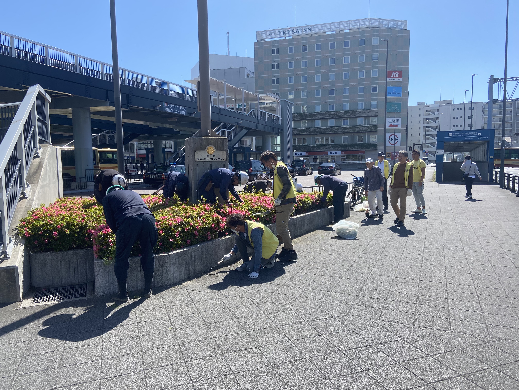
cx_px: 260
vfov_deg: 53.1
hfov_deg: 67.3
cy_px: 195
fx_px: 390
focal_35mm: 26
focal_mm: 4.25
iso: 32
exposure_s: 1/1961
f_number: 1.8
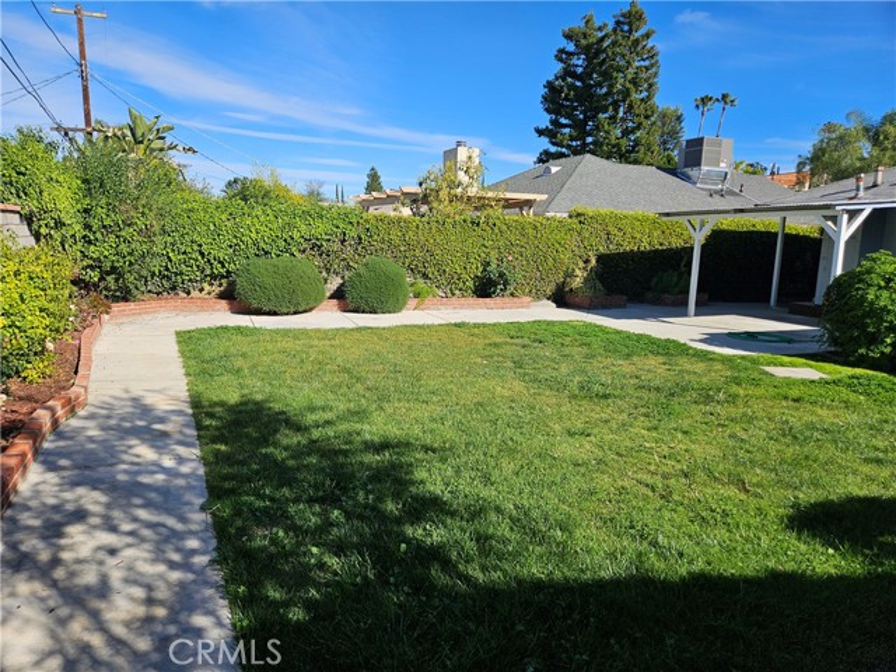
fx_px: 595
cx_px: 448
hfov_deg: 73.9
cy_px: 336
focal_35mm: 23
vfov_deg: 58.9
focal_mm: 5.4
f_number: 1.8
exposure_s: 1/2157
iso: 25
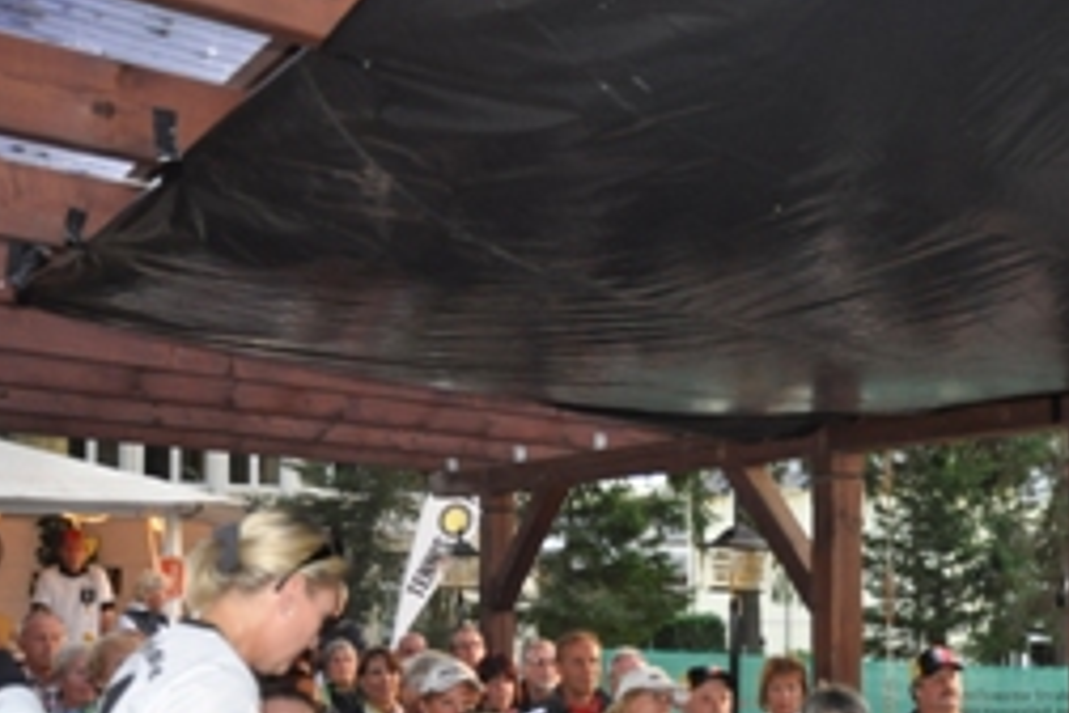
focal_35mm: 48
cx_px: 781
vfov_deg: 27.4
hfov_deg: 40.1
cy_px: 594
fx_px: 1425
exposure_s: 1/60
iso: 800
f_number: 3.5
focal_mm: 18
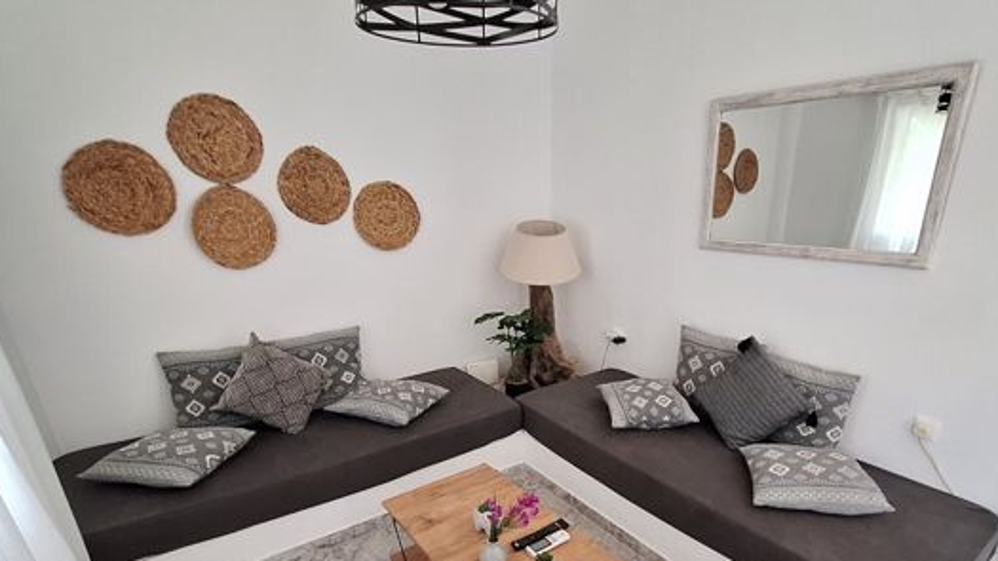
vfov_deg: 56.5
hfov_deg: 89.2
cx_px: 554
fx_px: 503
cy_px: 392
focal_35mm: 19
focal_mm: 1.74
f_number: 2.2
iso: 250
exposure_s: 1/25
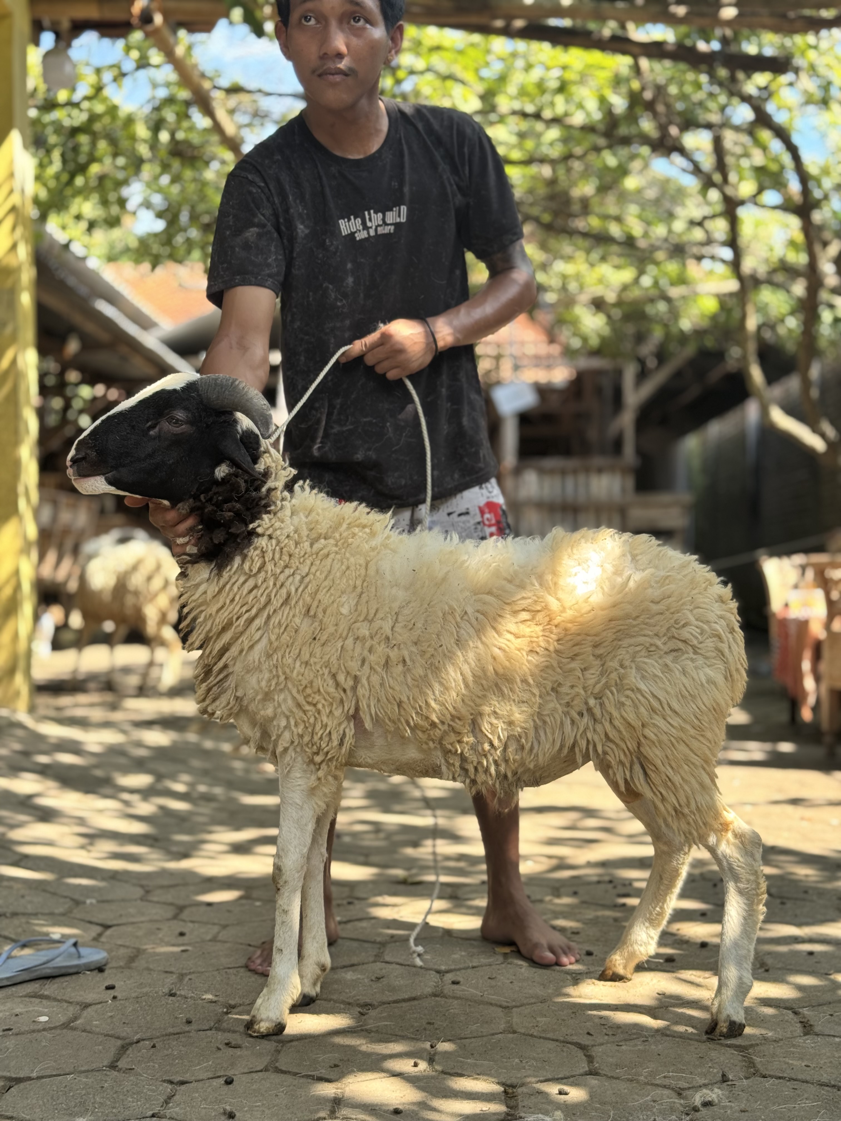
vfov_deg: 39.7
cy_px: 560
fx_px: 1555
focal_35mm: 48
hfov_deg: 30.3
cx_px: 420
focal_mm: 6.76
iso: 64
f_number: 1.78
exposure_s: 1/232
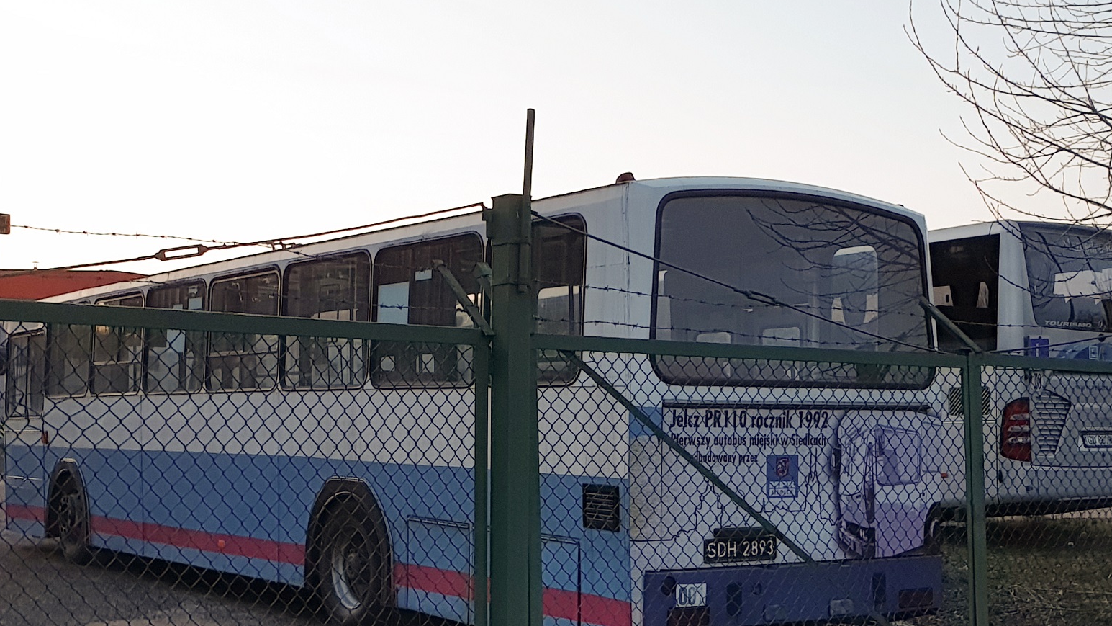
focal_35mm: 33
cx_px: 489
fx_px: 973
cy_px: 363
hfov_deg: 59.3
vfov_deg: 35.6
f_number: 2.4
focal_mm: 4.3
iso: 160
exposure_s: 1/50
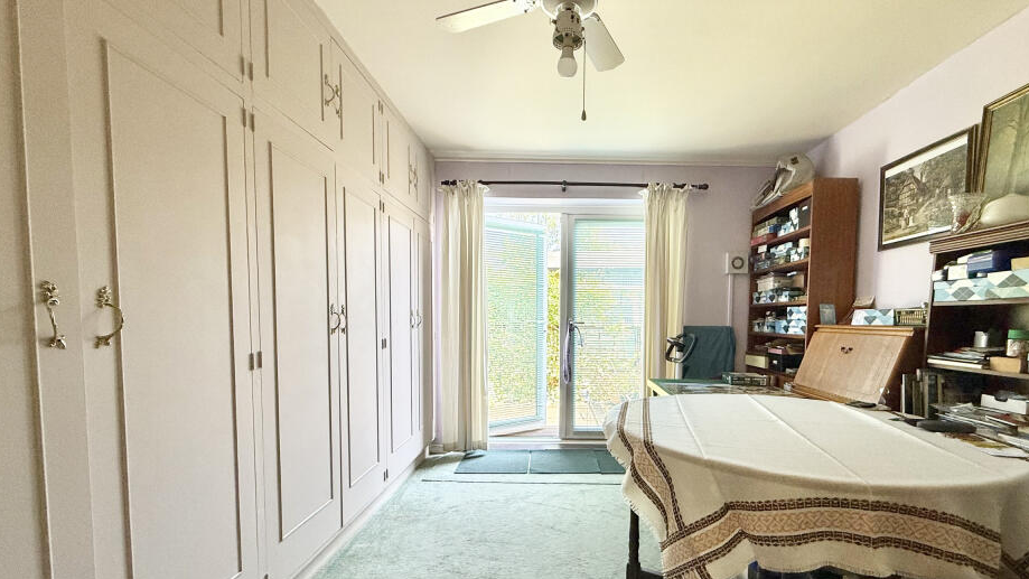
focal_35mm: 17
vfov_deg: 63.3
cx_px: 569
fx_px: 464
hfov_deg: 95.6
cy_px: 349
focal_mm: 2.22
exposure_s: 1/99
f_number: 2.2
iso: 80
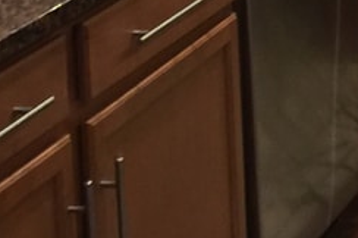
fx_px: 1639
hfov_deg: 11.7
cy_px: -319
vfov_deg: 7.7
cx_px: 598
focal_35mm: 165
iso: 64
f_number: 2.2
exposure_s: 1/15
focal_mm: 4.15
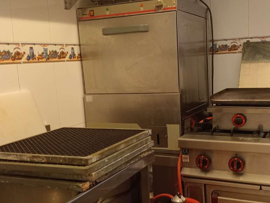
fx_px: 359
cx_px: 156
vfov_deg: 31.5
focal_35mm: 46
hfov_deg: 41.1
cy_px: 118
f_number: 1.8
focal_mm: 3.98
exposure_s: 1/25
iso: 826
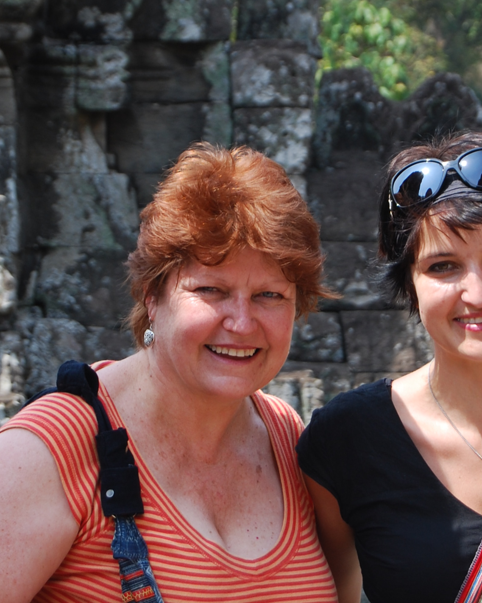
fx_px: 3767
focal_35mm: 211
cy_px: 221
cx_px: 330
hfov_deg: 7.3
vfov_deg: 9.1
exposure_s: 1/125
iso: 100
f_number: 5.6
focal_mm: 55
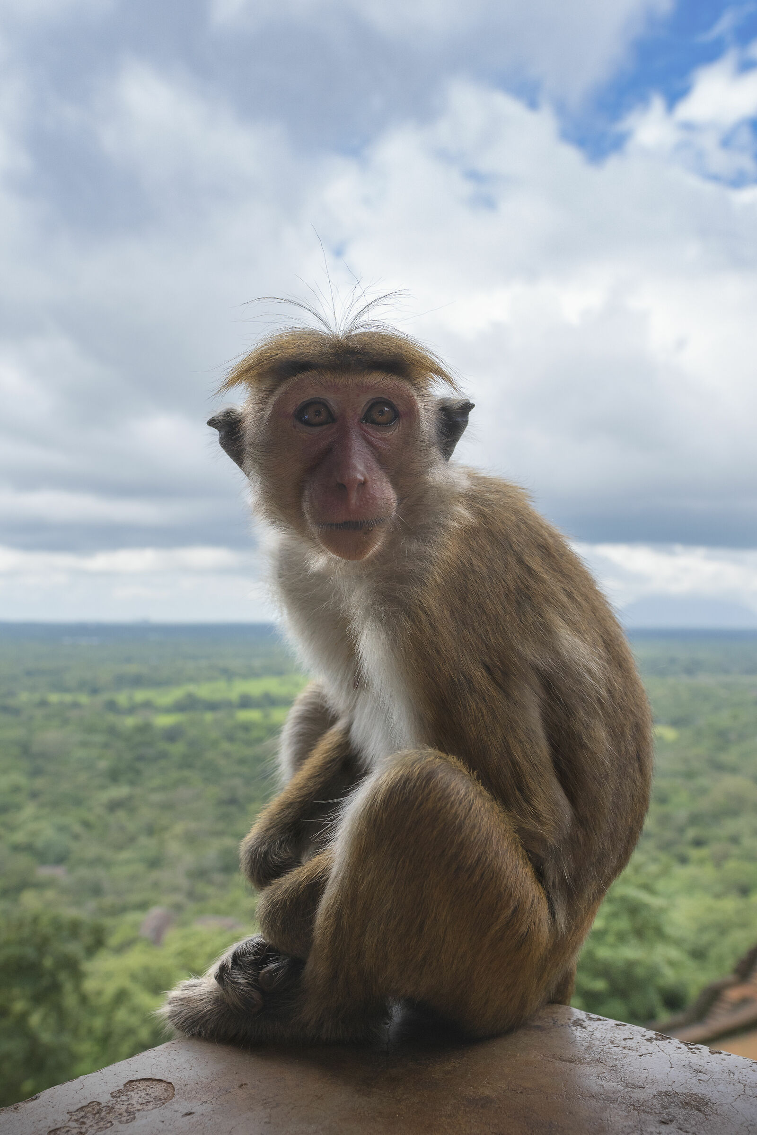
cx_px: 378
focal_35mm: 30
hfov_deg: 43.6
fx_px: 946
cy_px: 568
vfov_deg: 61.9
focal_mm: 20
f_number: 6.3
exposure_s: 1/1000
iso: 450
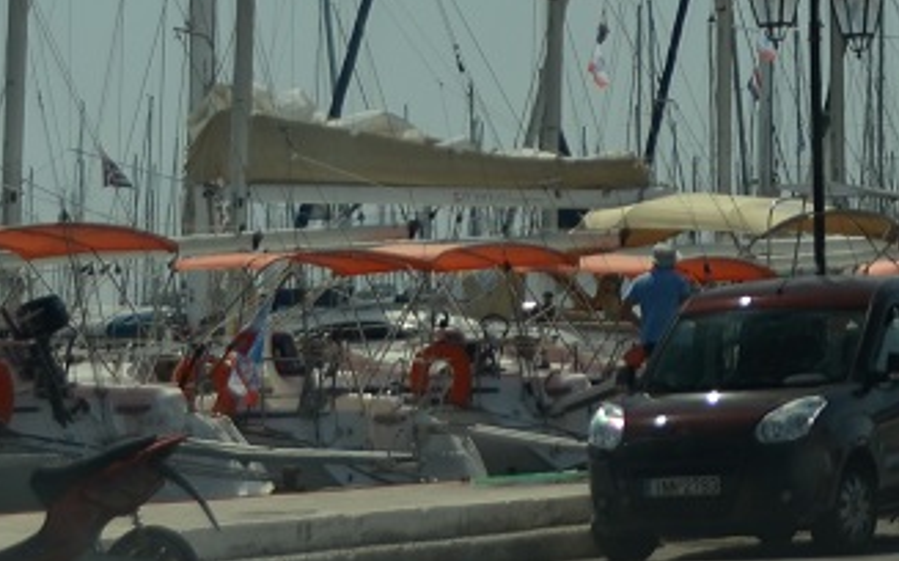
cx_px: 1111
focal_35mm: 209
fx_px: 5118
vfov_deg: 6.1
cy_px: -458
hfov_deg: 9.9
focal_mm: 32
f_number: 4.8
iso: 125
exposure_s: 1/750
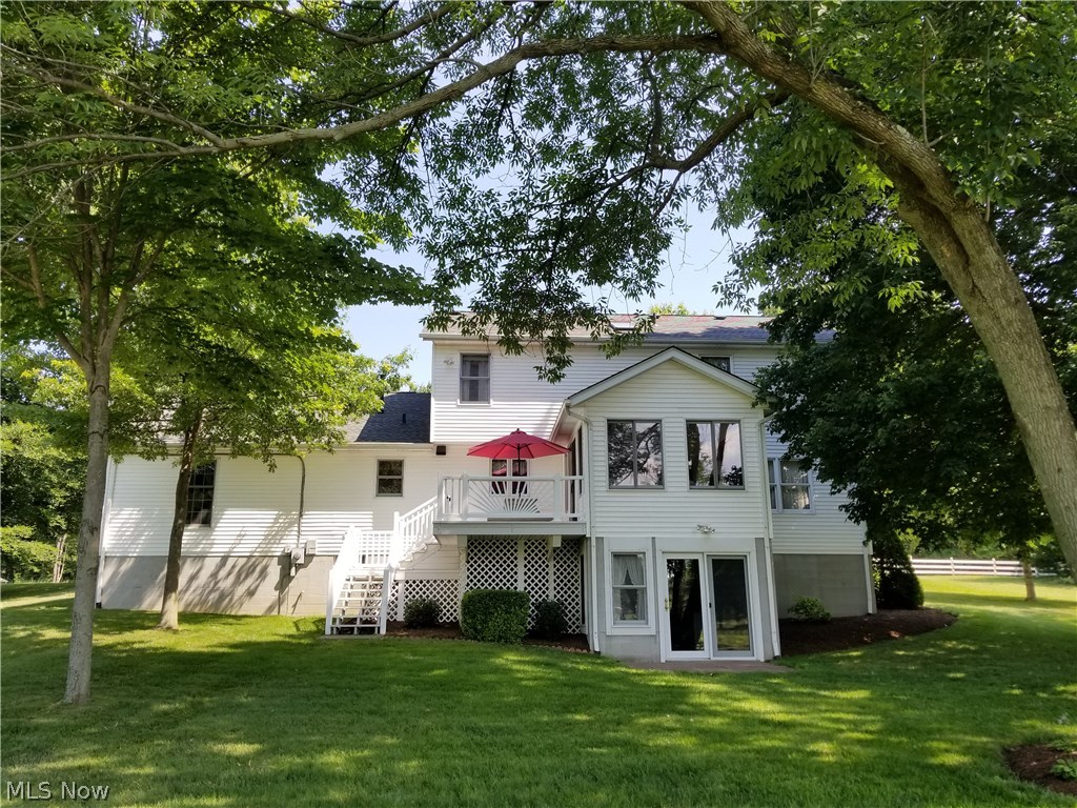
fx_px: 809
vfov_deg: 53.1
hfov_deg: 67.3
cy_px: 404
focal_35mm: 26
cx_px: 538
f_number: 1.7
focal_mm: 4.25
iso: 50
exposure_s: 1/890
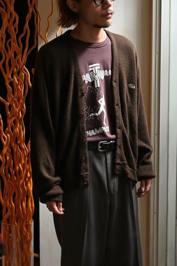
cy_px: 133
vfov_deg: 31.4
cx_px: 88
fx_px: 473
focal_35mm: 64
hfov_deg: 21.2
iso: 5000
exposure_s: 1/80
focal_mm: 64
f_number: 5.6
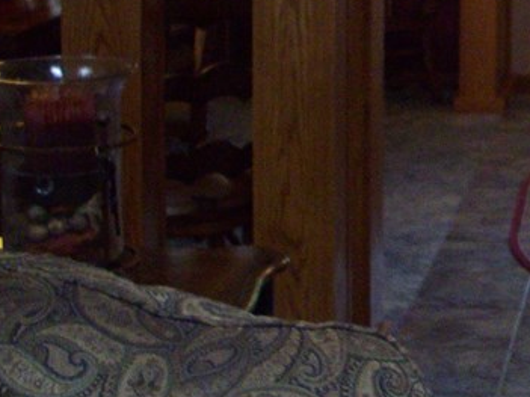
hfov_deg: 17.1
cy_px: -119
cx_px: 701
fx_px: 1653
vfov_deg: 13.2
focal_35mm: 108
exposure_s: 1/50
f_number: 2.8
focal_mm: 6.2
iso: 351
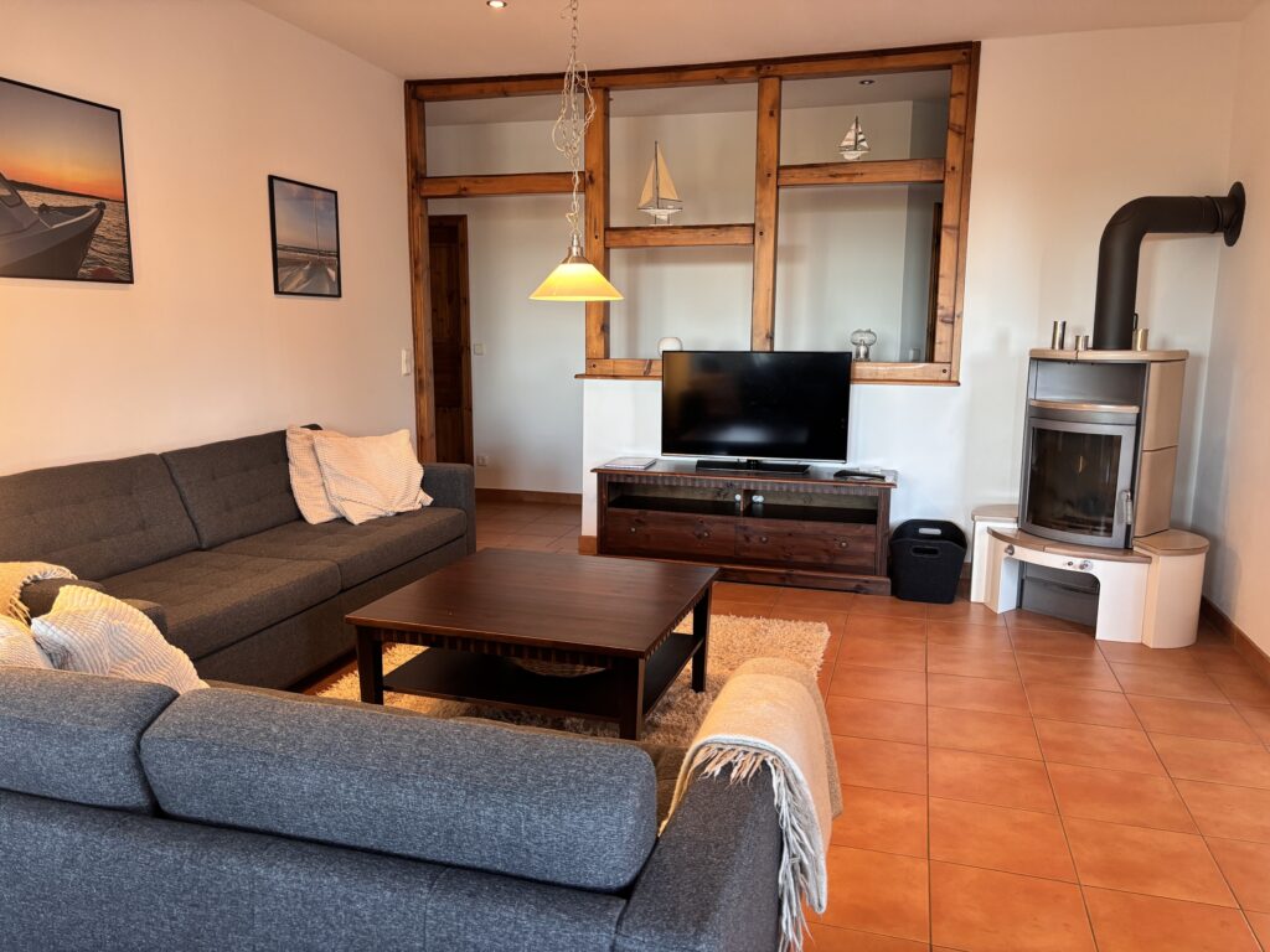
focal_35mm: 26
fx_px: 954
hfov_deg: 67.3
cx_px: 635
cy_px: 476
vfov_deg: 53.1
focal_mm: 5.96
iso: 160
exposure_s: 1/50
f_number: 1.6
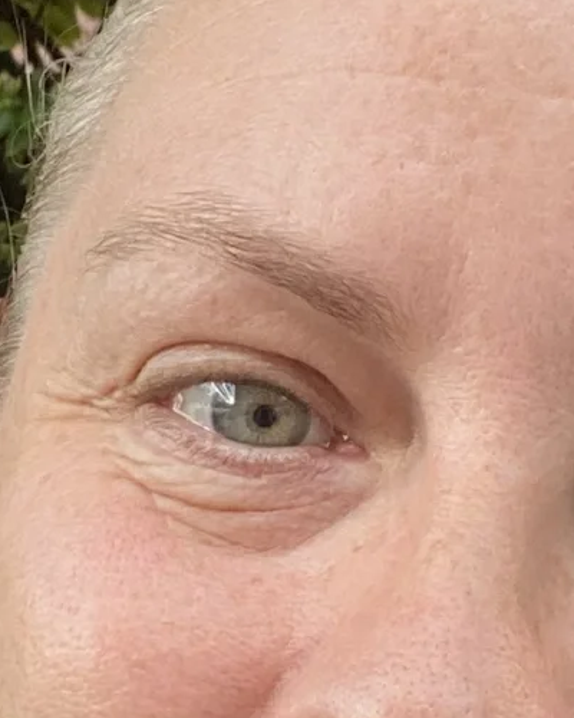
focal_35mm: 150
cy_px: 379
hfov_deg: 10.3
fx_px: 3185
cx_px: 204
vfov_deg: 12.9
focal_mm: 2.71
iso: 32
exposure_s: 1/122
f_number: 2.2
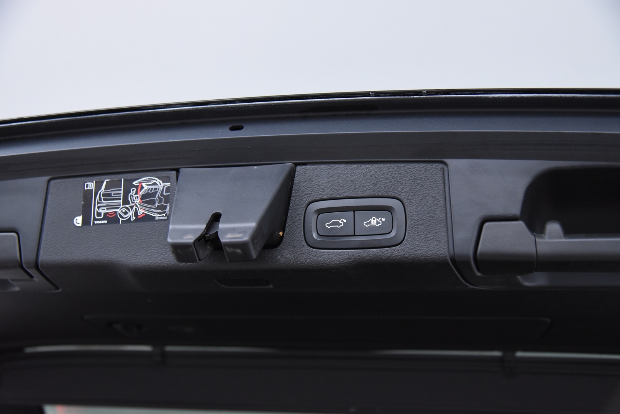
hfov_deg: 50.7
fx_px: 655
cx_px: 310
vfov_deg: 35.1
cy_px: 207
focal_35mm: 38
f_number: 4
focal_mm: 38
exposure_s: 1/160
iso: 4000
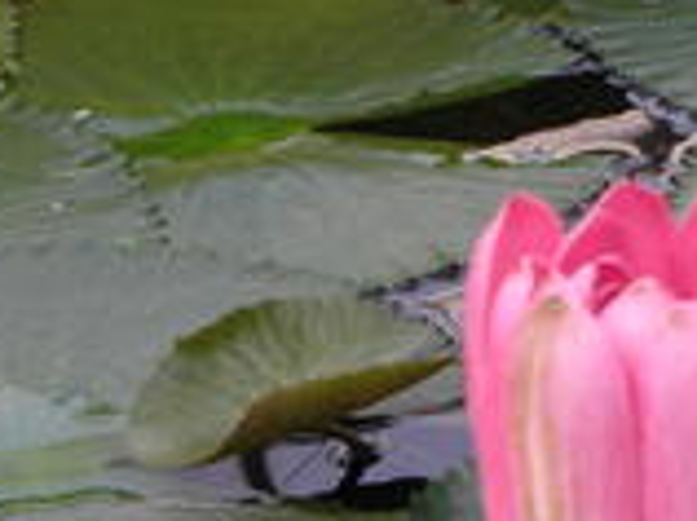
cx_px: 1275
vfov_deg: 7.2
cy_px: 380
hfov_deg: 9.1
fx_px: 4162
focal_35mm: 207
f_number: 3.5
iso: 64
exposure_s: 1/100
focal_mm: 9.22
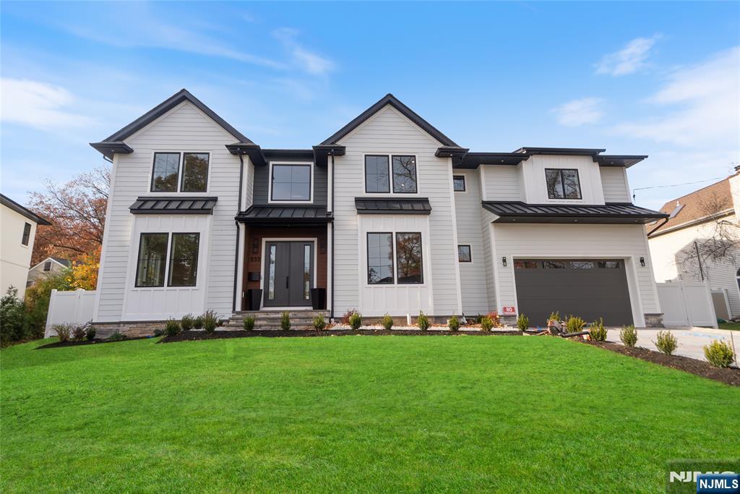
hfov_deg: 96.7
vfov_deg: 73.8
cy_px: 247
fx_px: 329
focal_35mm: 16
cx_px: 370
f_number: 8
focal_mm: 16
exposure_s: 1/30
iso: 100
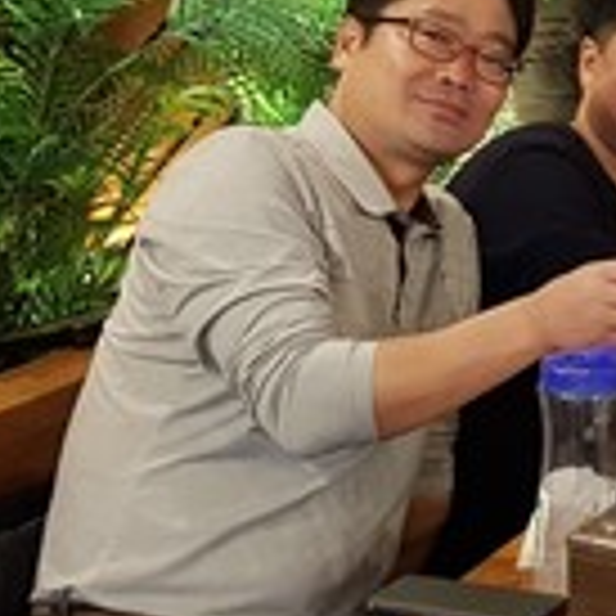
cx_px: 1003
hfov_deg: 15.5
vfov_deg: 17.1
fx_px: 2033
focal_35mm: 101
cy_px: 144
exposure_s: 1/10
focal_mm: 4.2
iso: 320
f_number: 1.7
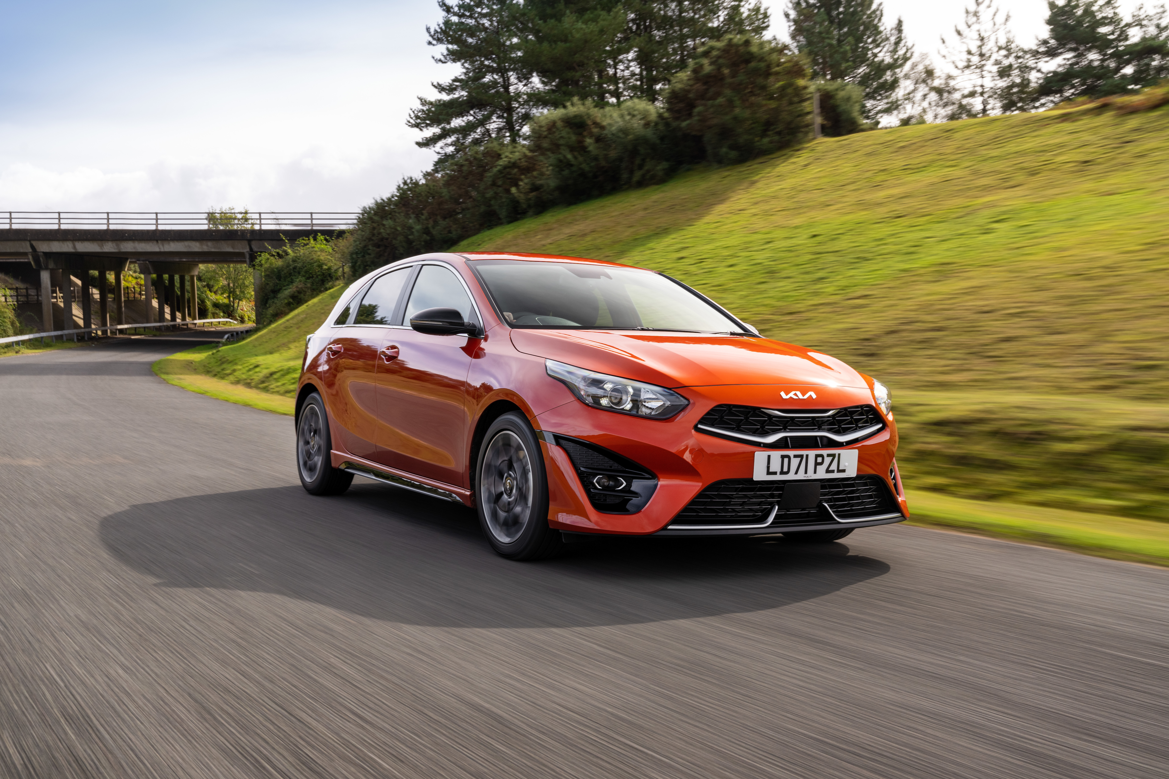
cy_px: 390
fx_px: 1201
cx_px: 584
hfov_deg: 51.9
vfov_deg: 35.9
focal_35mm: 37
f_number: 11
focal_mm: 37
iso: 160
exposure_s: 1/30
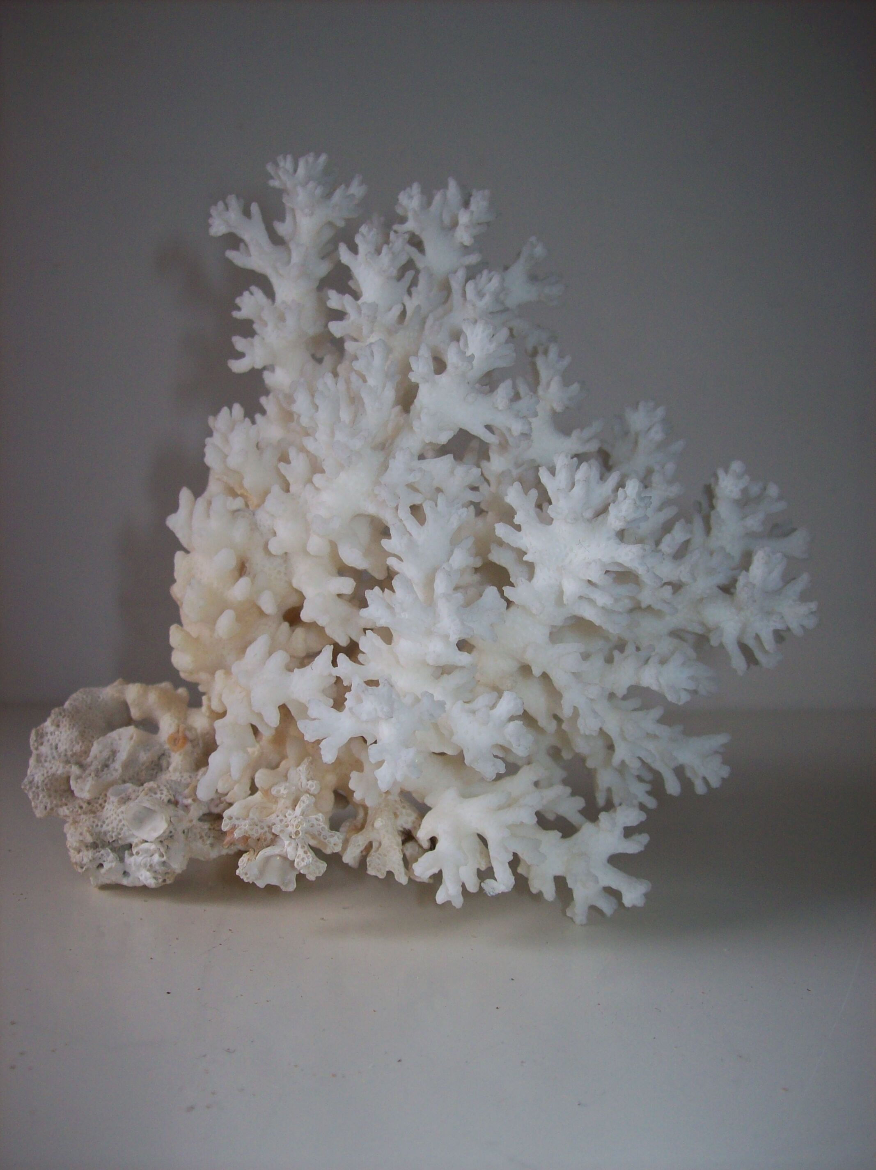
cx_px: 438
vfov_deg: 51.4
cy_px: 585
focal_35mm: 36
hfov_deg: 39.6
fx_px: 1215
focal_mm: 6
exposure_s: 1/64
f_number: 2.7
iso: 80
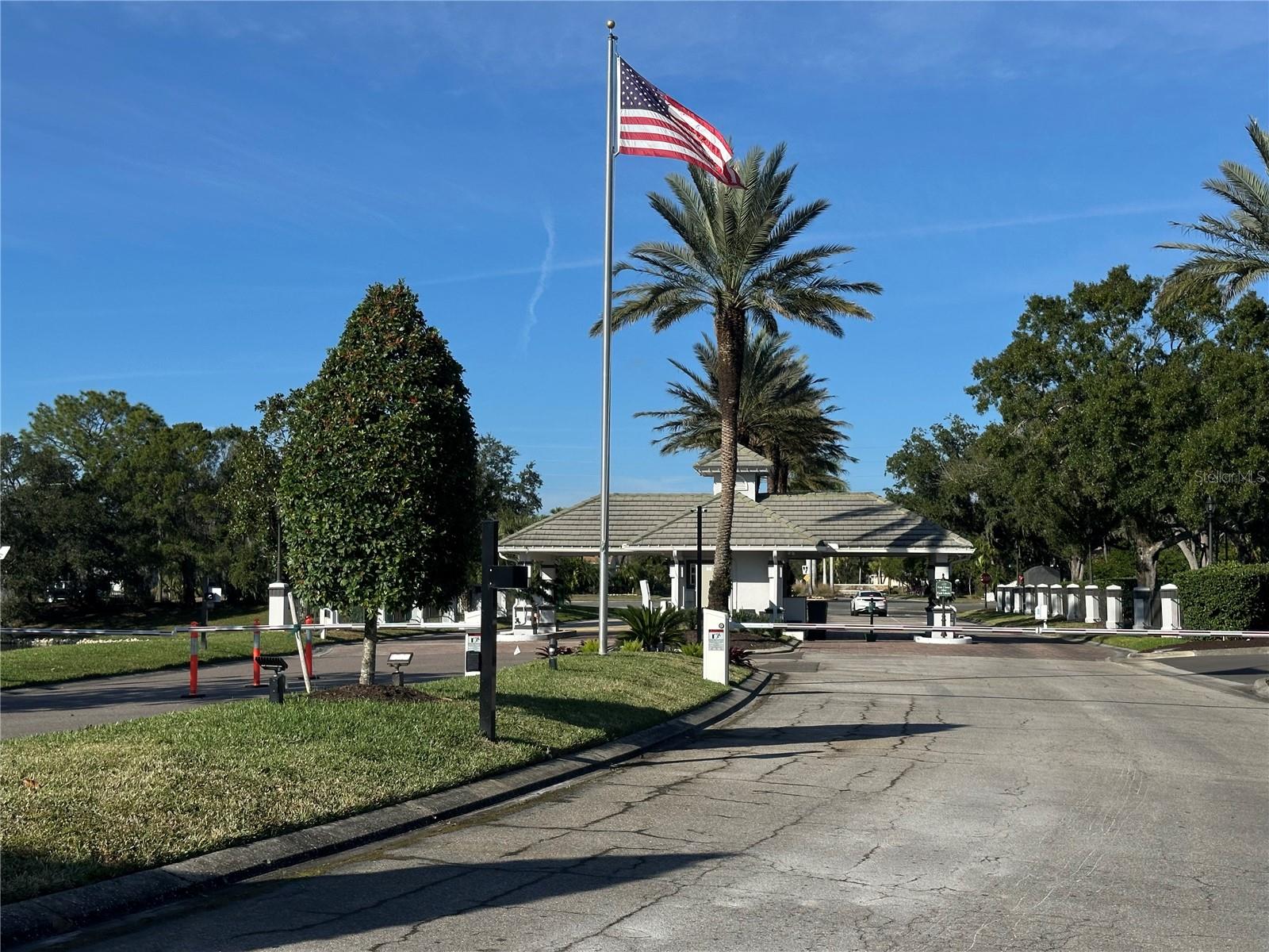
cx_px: 634
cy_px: 476
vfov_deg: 30.3
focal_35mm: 48
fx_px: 1760
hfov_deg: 39.7
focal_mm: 6.86
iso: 64
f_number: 1.78
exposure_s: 1/7092
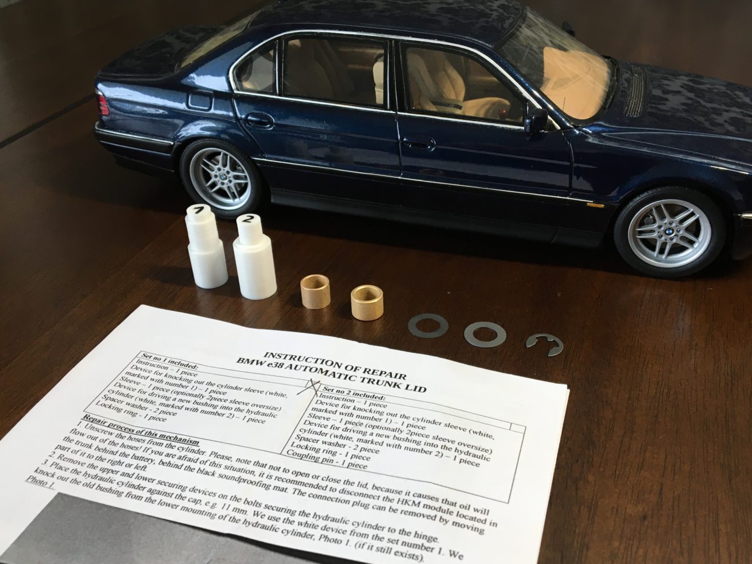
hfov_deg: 53.9
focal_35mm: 34
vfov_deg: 41.8
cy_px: 294
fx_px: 739
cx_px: 394
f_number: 2.2
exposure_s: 1/33
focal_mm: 4.15
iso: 64
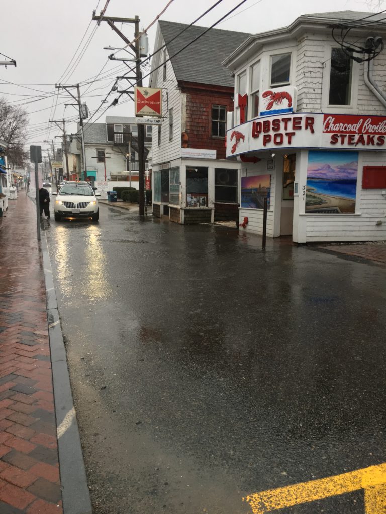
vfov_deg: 61.7
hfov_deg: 48.2
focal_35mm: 29
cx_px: 193
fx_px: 431
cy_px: 257
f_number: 2.2
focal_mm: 4.15
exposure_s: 1/120
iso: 40
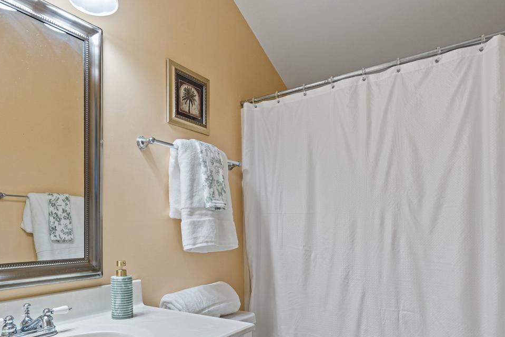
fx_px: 337
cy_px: 226
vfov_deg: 52.1
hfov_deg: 73.6
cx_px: 228
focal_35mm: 24
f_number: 8
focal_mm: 16
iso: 500
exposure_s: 1/10
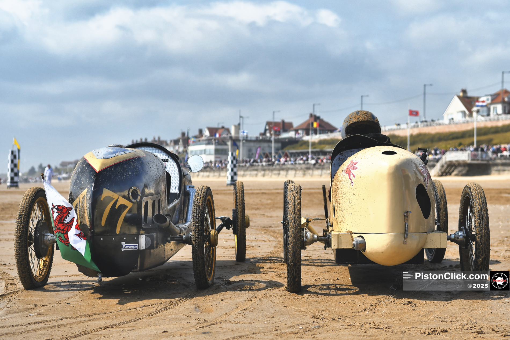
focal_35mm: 57
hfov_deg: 35.1
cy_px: 170
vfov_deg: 23.8
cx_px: 255
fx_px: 807
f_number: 3.5
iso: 100
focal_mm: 38
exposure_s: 1/1000
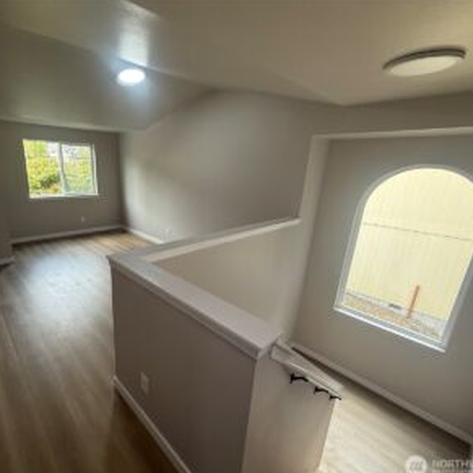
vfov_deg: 84.0
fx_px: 263
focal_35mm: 17
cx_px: 185
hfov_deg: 82.8
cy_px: 239
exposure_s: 1/120
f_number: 2.2
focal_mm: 2.22
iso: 160
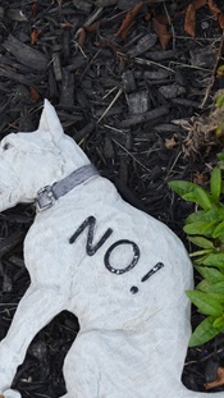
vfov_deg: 20.1
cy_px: 251
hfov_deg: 11.4
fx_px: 1119
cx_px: 24
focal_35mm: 106
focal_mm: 35
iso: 200
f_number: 5.6
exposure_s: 1/125
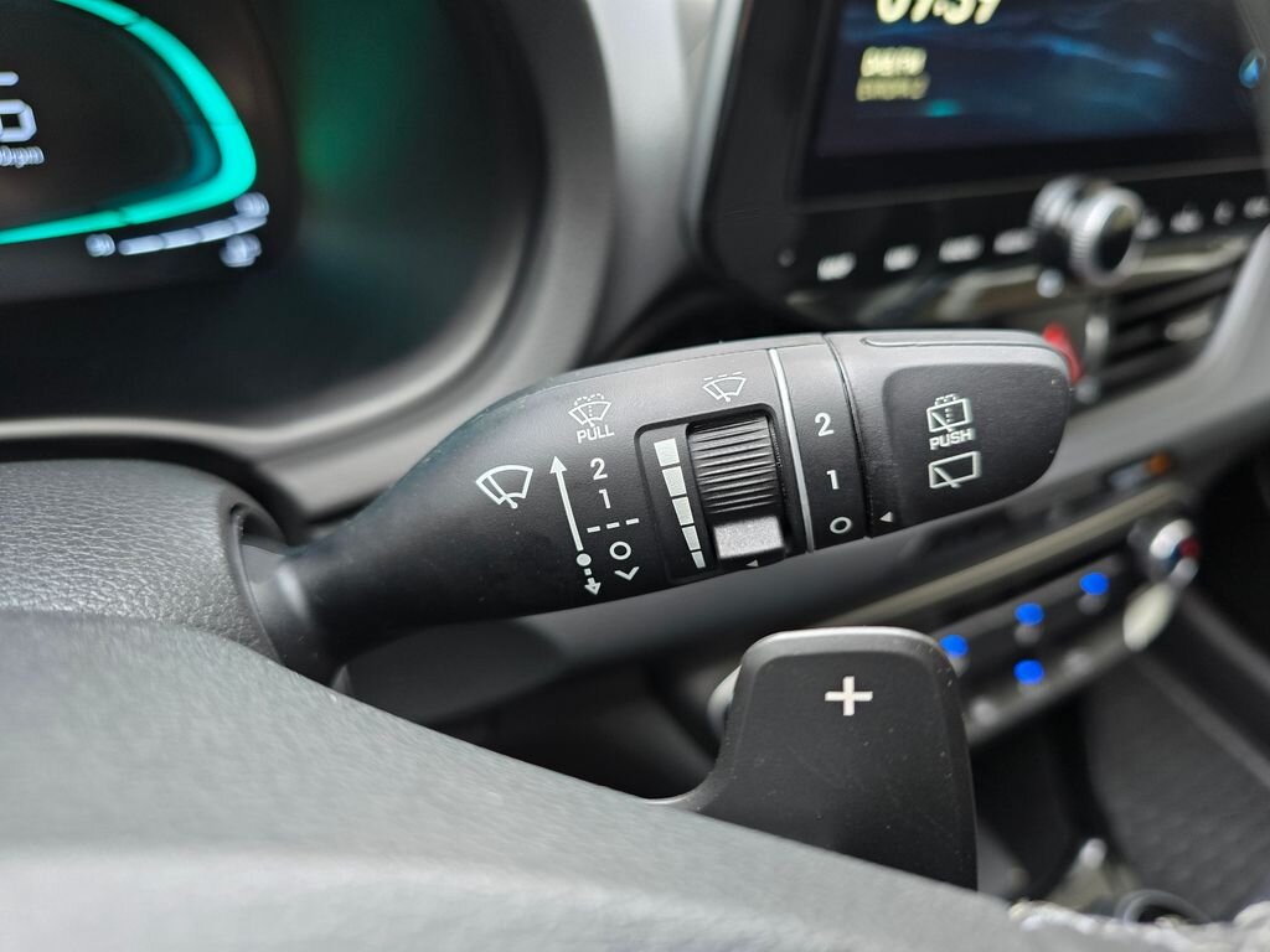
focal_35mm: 23
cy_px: 476
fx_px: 844
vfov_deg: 58.9
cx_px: 635
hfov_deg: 73.9
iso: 250
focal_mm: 6.3
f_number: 1.7
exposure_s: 1/39.8
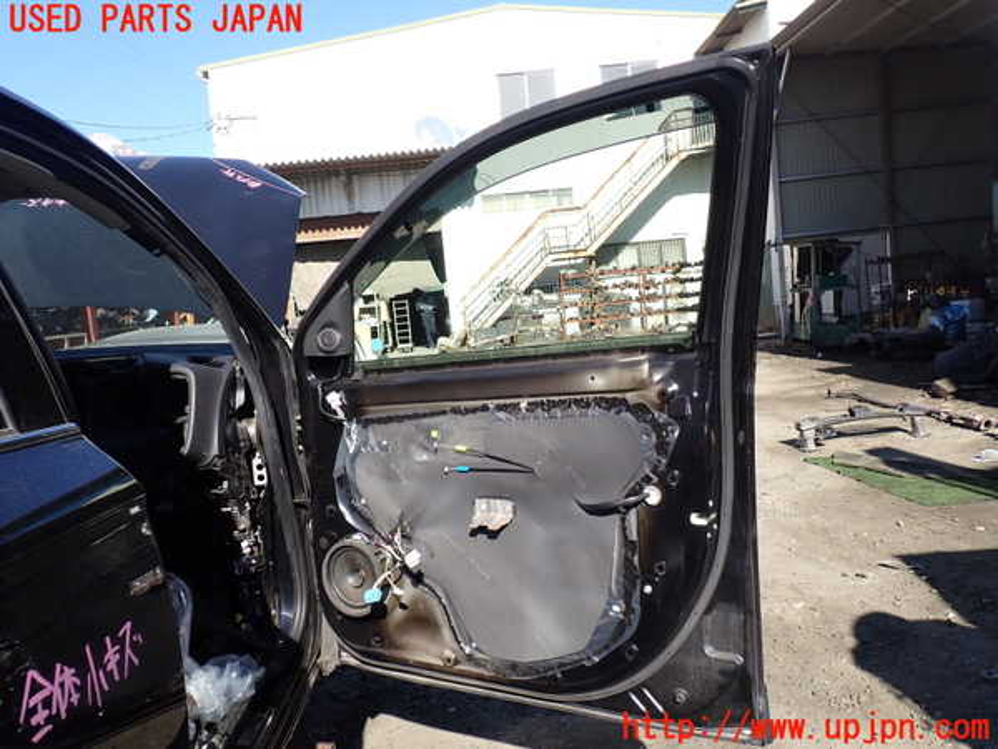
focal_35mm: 30
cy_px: 374
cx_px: 499
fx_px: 865
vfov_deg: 46.8
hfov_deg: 60.0
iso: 100
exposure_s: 1/640
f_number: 3.2
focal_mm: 5.4
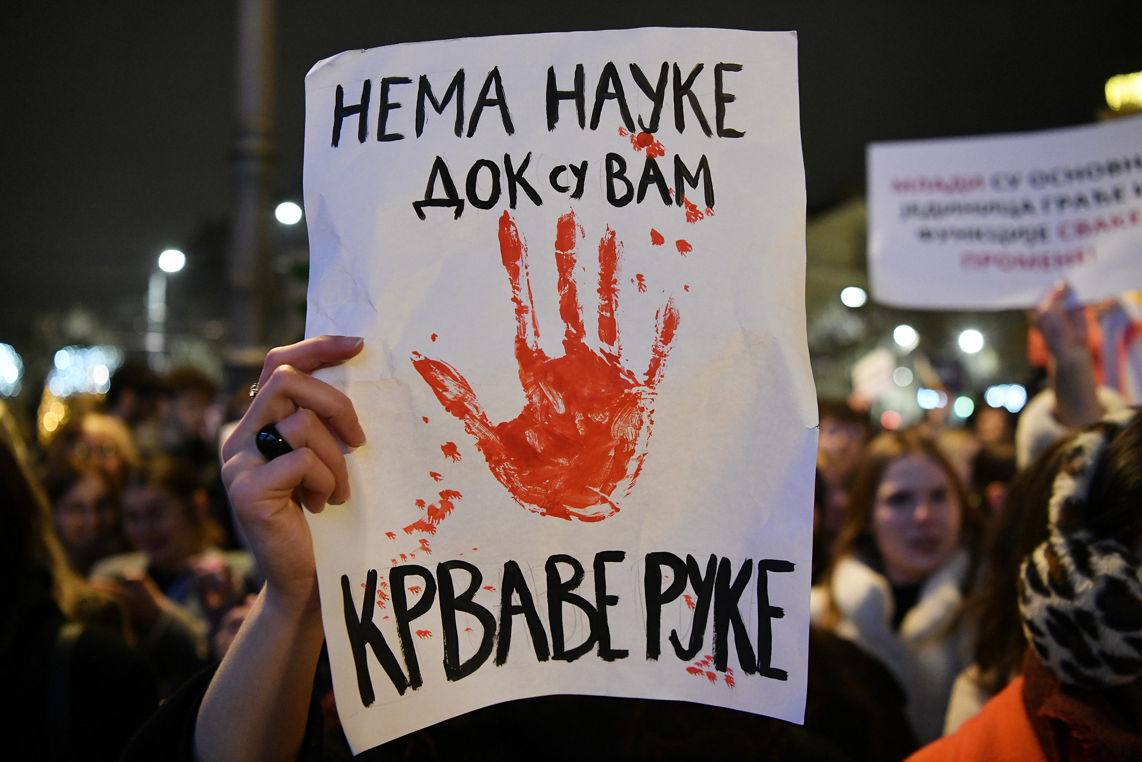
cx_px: 571
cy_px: 381
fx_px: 1015
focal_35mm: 32
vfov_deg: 41.1
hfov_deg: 58.7
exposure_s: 1/125
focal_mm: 32
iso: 3200
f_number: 2.8
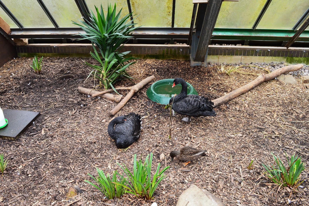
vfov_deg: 47.9
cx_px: 154
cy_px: 103
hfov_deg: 67.4
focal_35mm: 27
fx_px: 232
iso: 400
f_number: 8
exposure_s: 1/50
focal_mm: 18
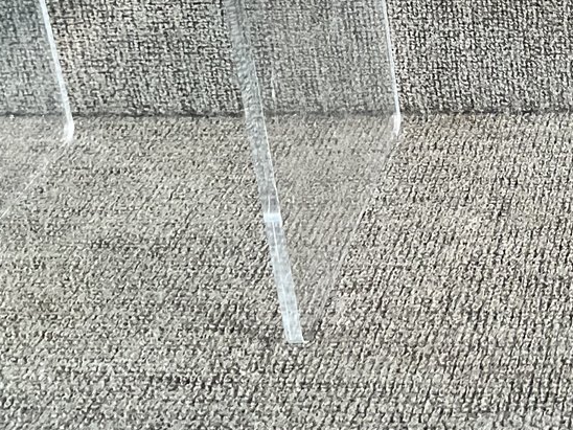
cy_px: -99
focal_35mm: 80
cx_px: 714
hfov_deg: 22.3
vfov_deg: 17.5
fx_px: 1324
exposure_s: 1/40
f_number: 1.8
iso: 250
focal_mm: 3
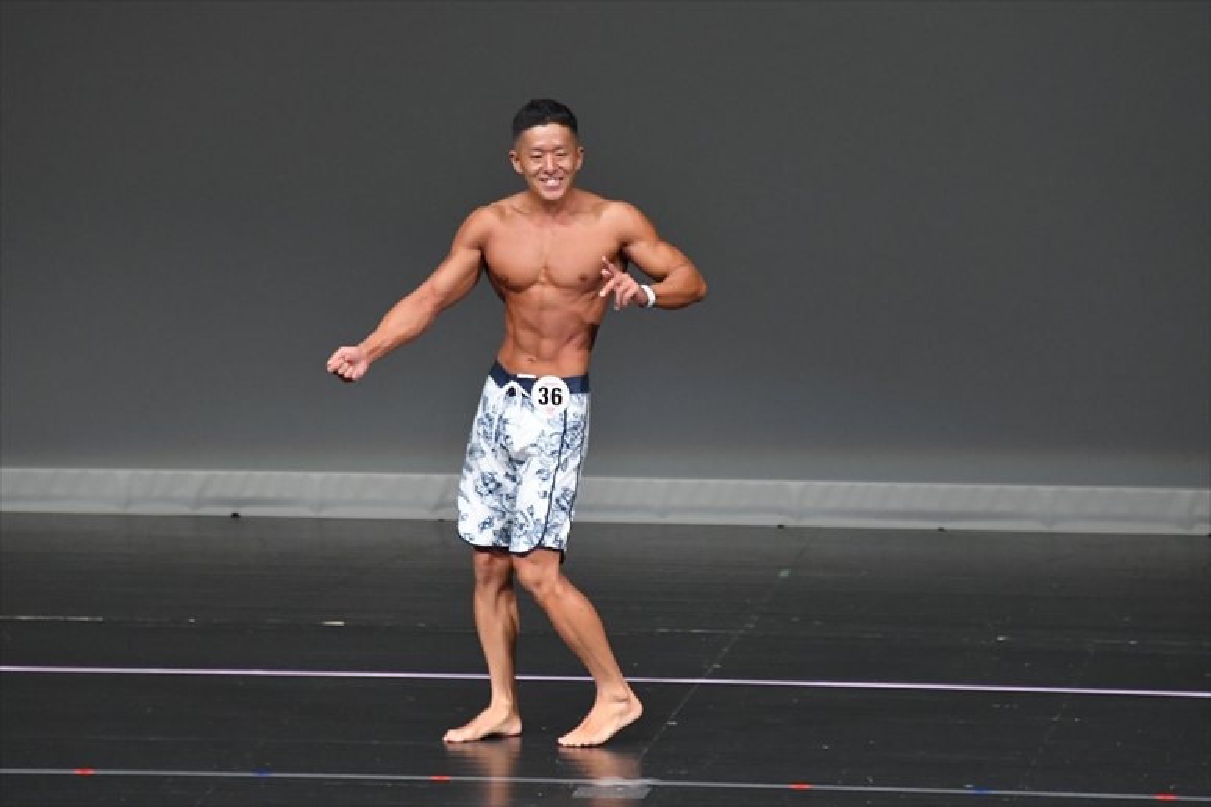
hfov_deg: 6.0
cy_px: 404
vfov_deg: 4.0
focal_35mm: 345
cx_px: 606
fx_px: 11600
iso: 4000
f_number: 5.6
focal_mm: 230
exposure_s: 1/400
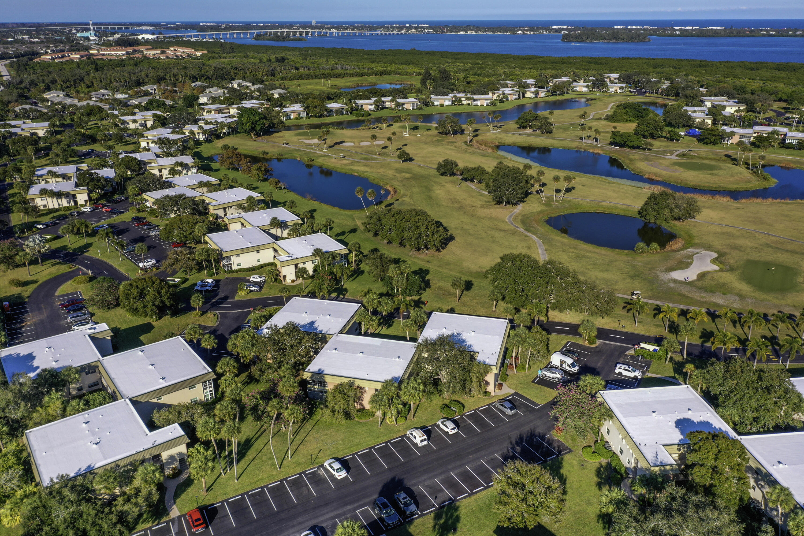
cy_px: 268
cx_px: 402
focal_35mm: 28
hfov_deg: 65.5
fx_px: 625
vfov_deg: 46.4
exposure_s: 1/400
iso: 100
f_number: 5.6
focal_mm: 10.26
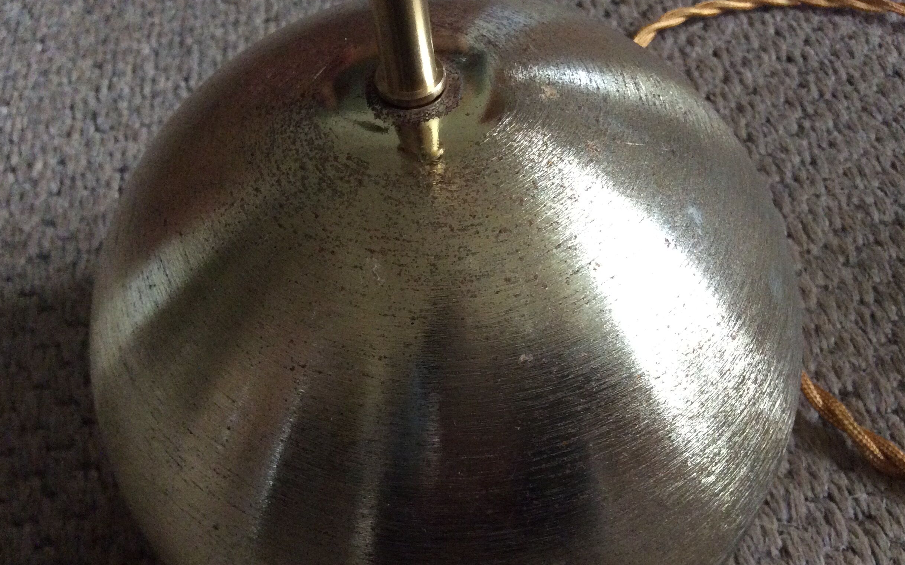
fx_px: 888
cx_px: 475
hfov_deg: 54.0
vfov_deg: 35.1
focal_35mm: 36
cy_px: 354
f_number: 2.4
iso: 320
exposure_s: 1/25
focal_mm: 3.3
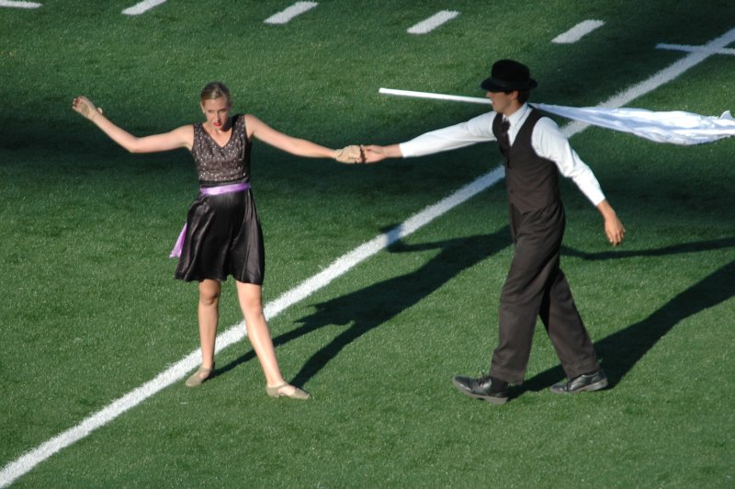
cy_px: 244
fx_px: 12240
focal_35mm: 600
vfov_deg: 2.3
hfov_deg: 3.4
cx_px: 368
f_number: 5.6
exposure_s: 1/640
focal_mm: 400
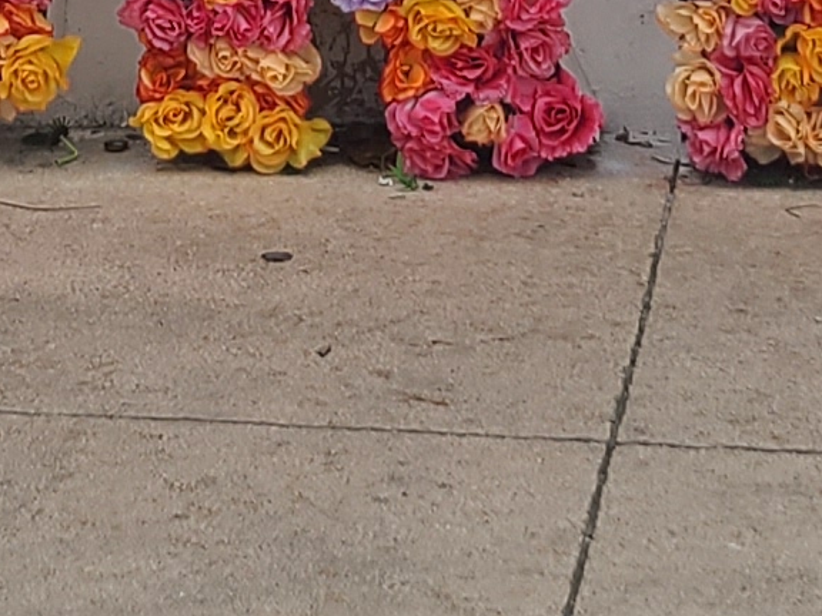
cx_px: 305
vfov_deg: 7.4
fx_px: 4322
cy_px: -1116
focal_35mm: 182
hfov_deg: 10.9
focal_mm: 5.4
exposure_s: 1/1234
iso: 40
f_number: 1.8
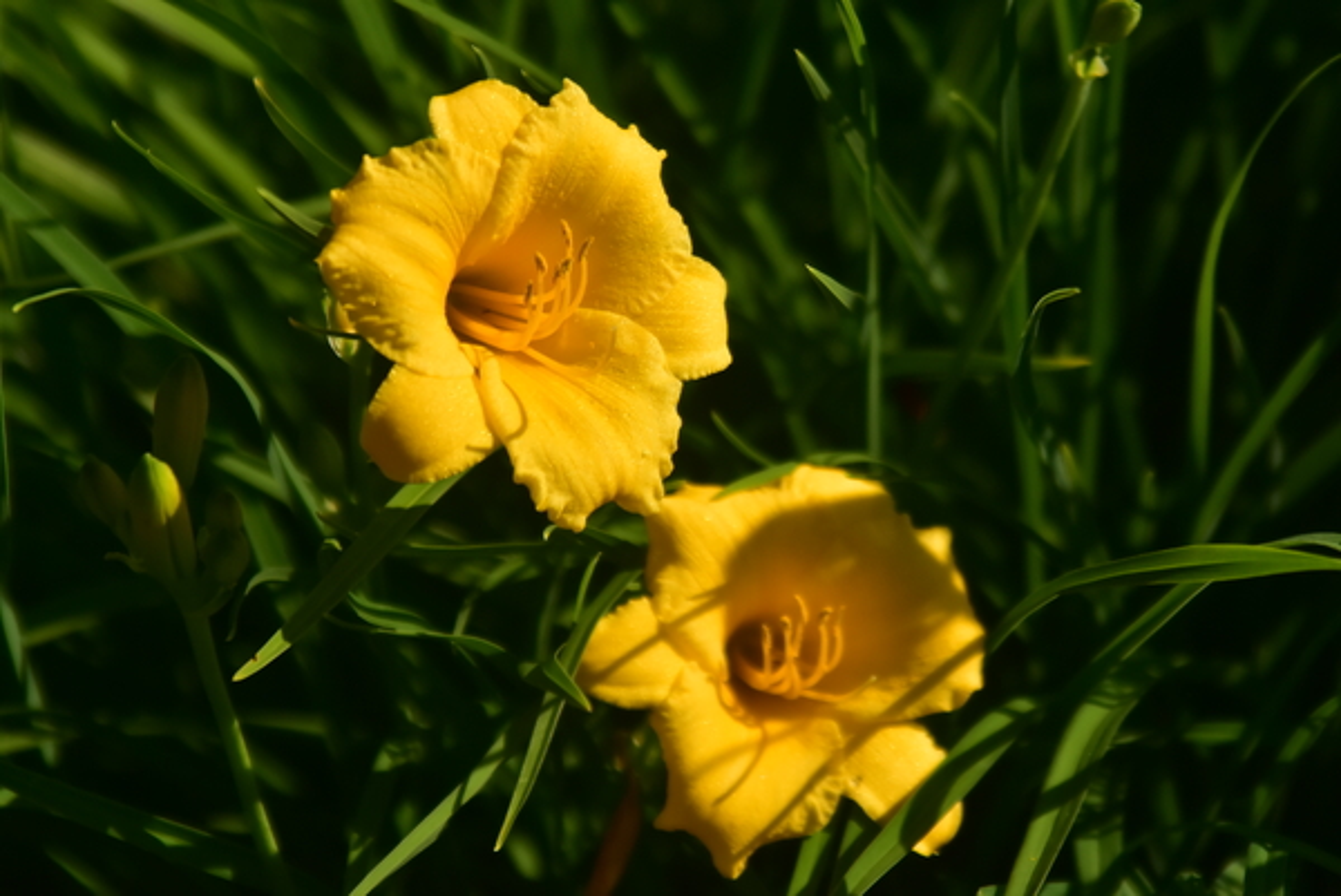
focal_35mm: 300
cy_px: 448
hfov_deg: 6.9
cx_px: 670
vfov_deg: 4.6
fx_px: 11183
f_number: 6
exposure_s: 1/5000
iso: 640
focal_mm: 200
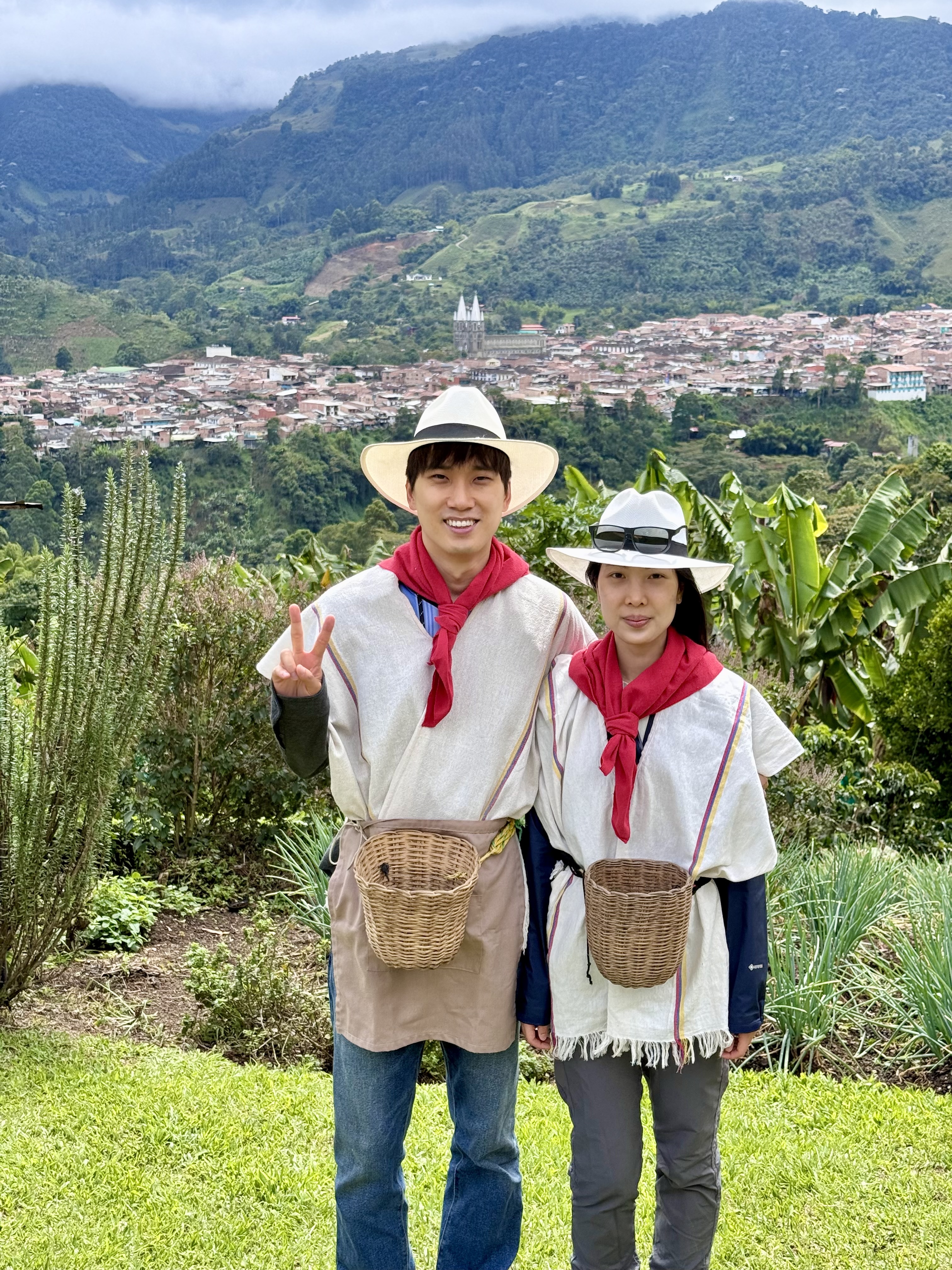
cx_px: 476
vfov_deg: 39.7
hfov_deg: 30.3
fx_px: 1760
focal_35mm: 48
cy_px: 635
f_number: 1.78
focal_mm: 6.76
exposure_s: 1/1980
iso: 64
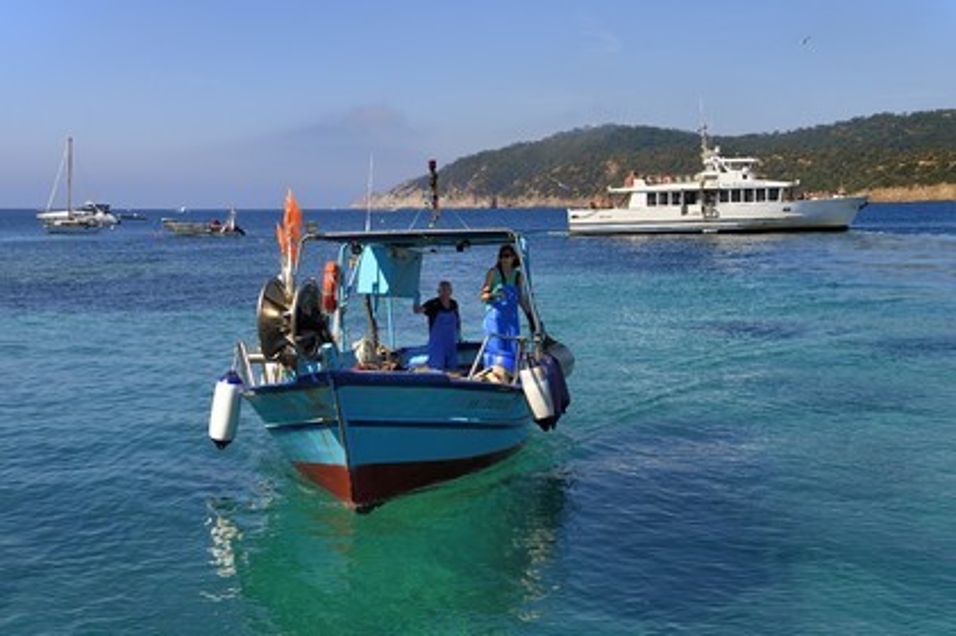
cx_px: 478
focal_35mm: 48
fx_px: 1274
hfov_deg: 41.1
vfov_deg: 28.0
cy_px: 318
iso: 200
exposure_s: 1/640
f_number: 9
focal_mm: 48
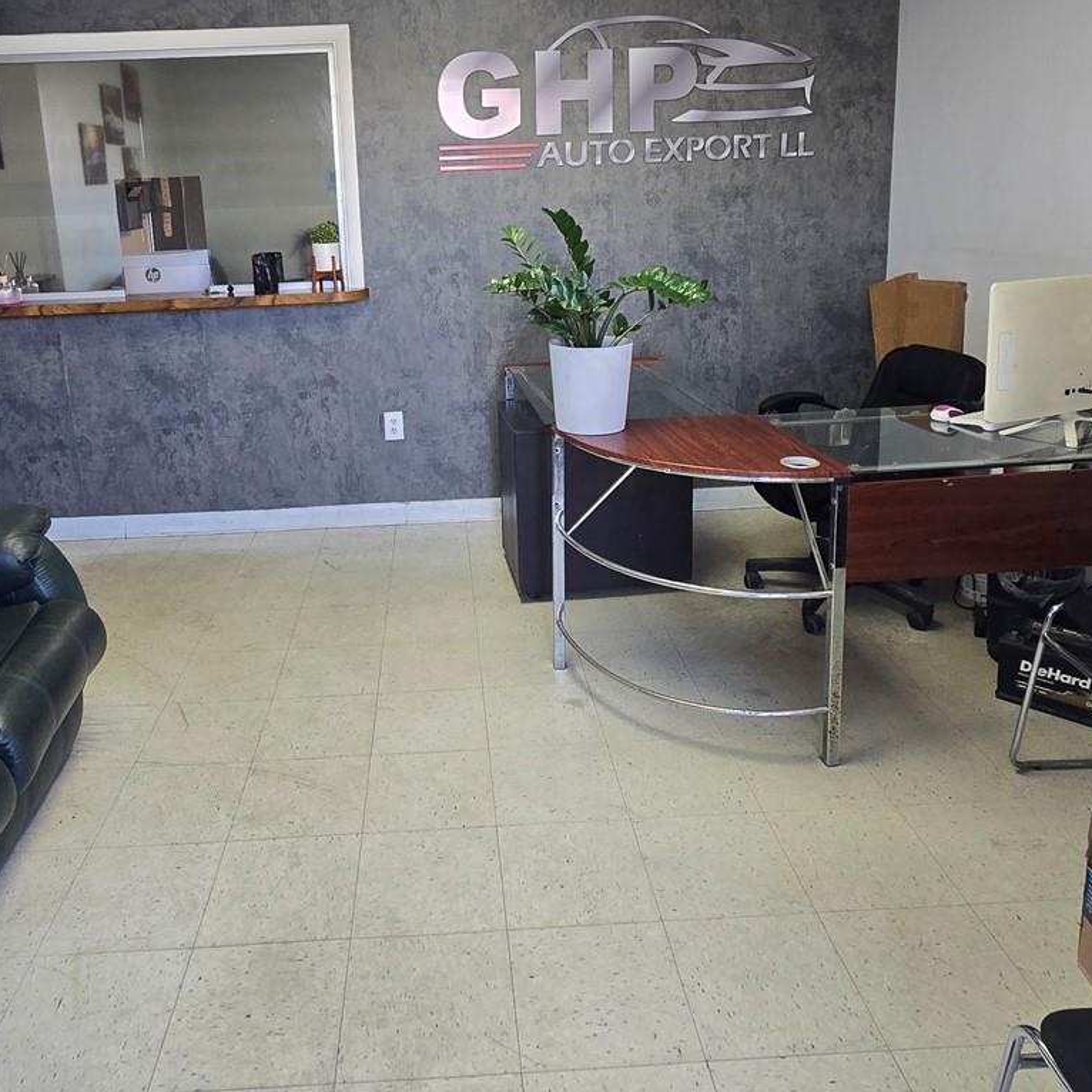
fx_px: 857
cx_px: 472
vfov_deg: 63.9
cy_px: 398
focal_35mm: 24
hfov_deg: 64.8
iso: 80
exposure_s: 1/60
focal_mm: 2.2
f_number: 2.2
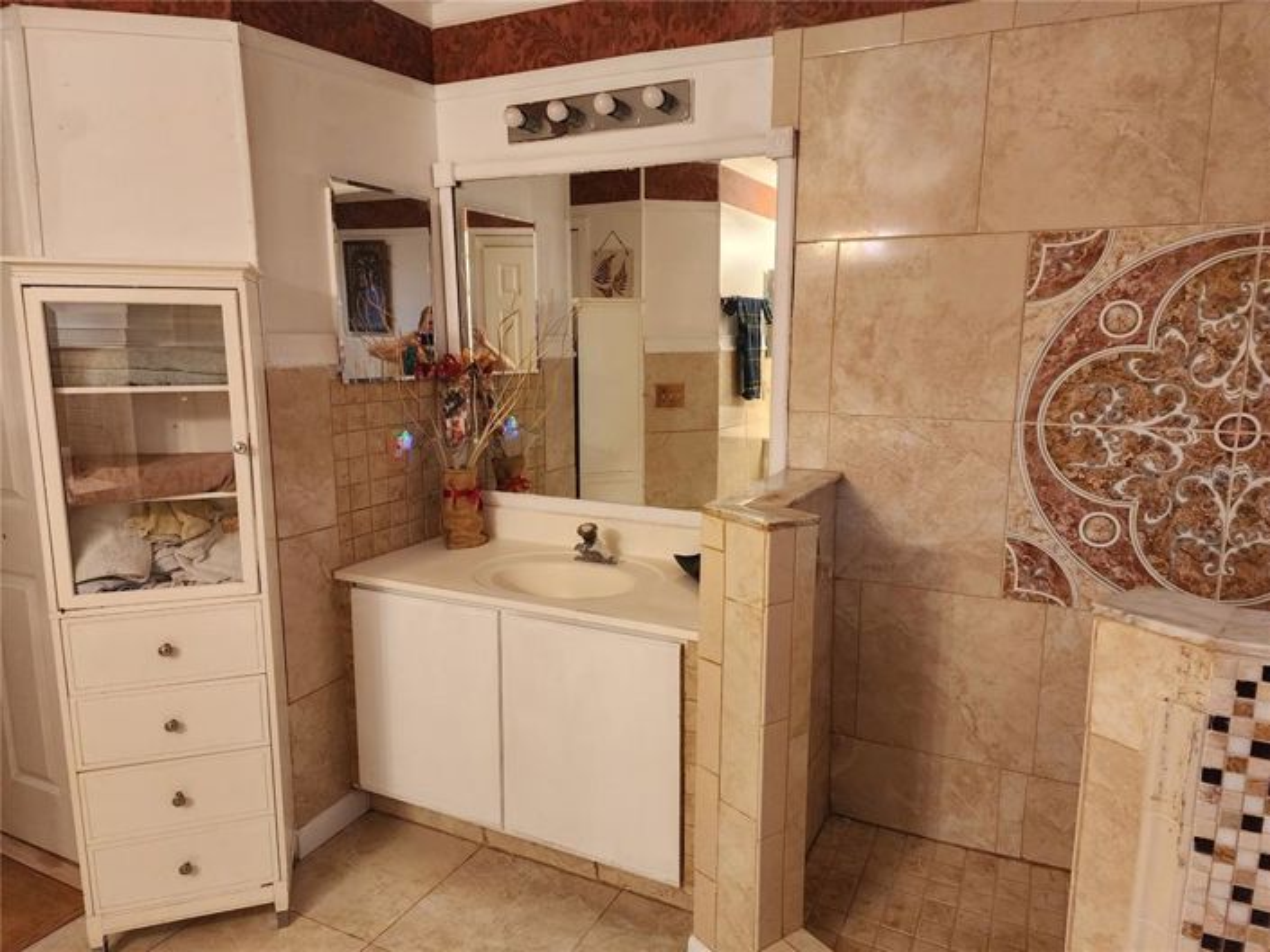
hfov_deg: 74.0
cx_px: 635
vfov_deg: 58.8
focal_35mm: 23
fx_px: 843
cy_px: 476
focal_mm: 6.4
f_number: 1.8
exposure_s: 1/120
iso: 640
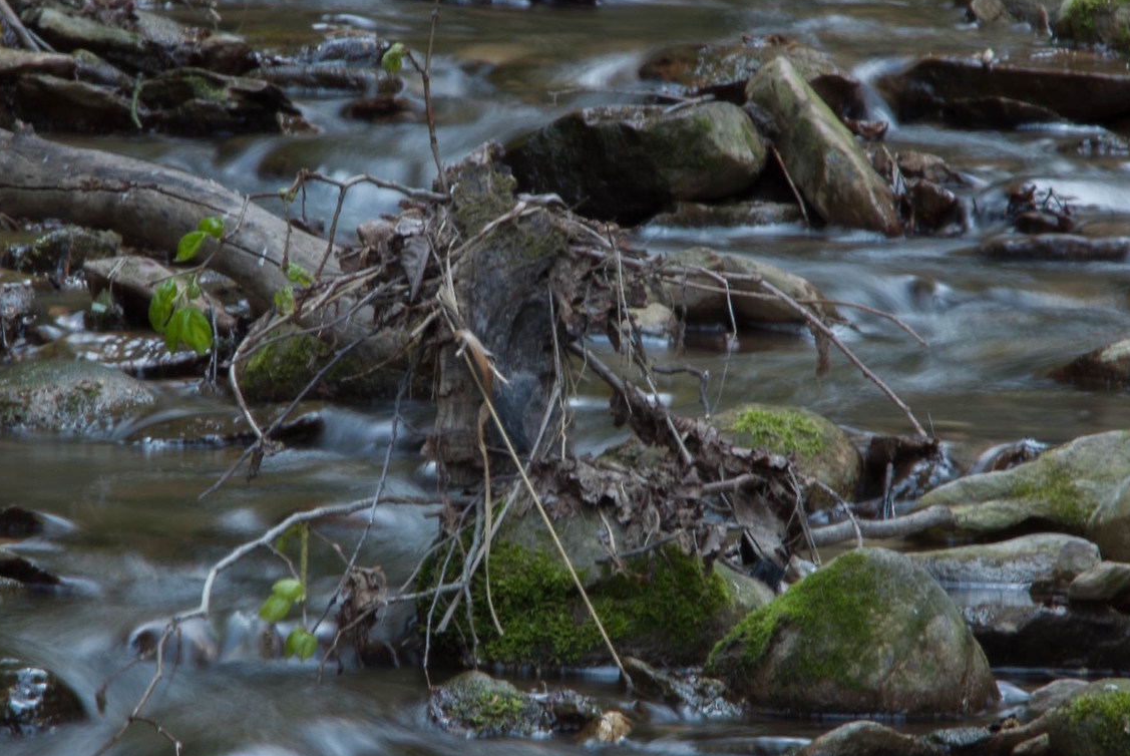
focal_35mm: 431
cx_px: 474
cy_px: 608
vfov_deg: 3.2
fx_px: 13544
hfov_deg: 4.8
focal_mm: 135
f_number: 16
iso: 100
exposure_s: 2
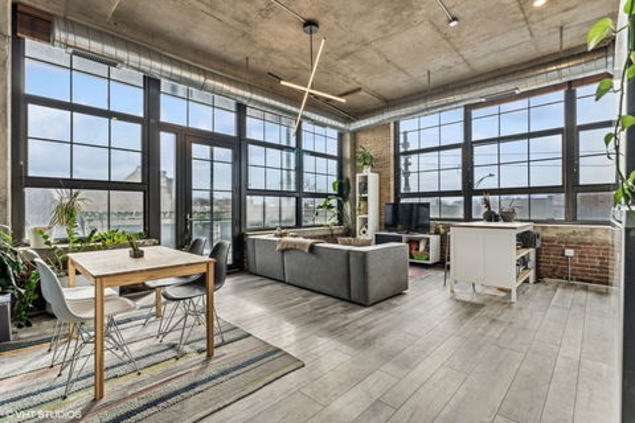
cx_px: 318
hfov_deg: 96.7
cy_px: 212
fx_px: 282
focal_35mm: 16
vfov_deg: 73.7
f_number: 8
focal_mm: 16
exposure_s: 1/400
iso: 320
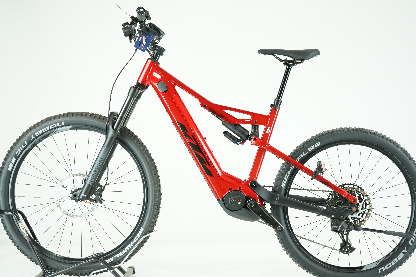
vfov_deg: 25.1
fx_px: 624
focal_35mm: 54
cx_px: 213
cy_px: 144
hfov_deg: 36.9
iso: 2500
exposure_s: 1/200
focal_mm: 51
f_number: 5
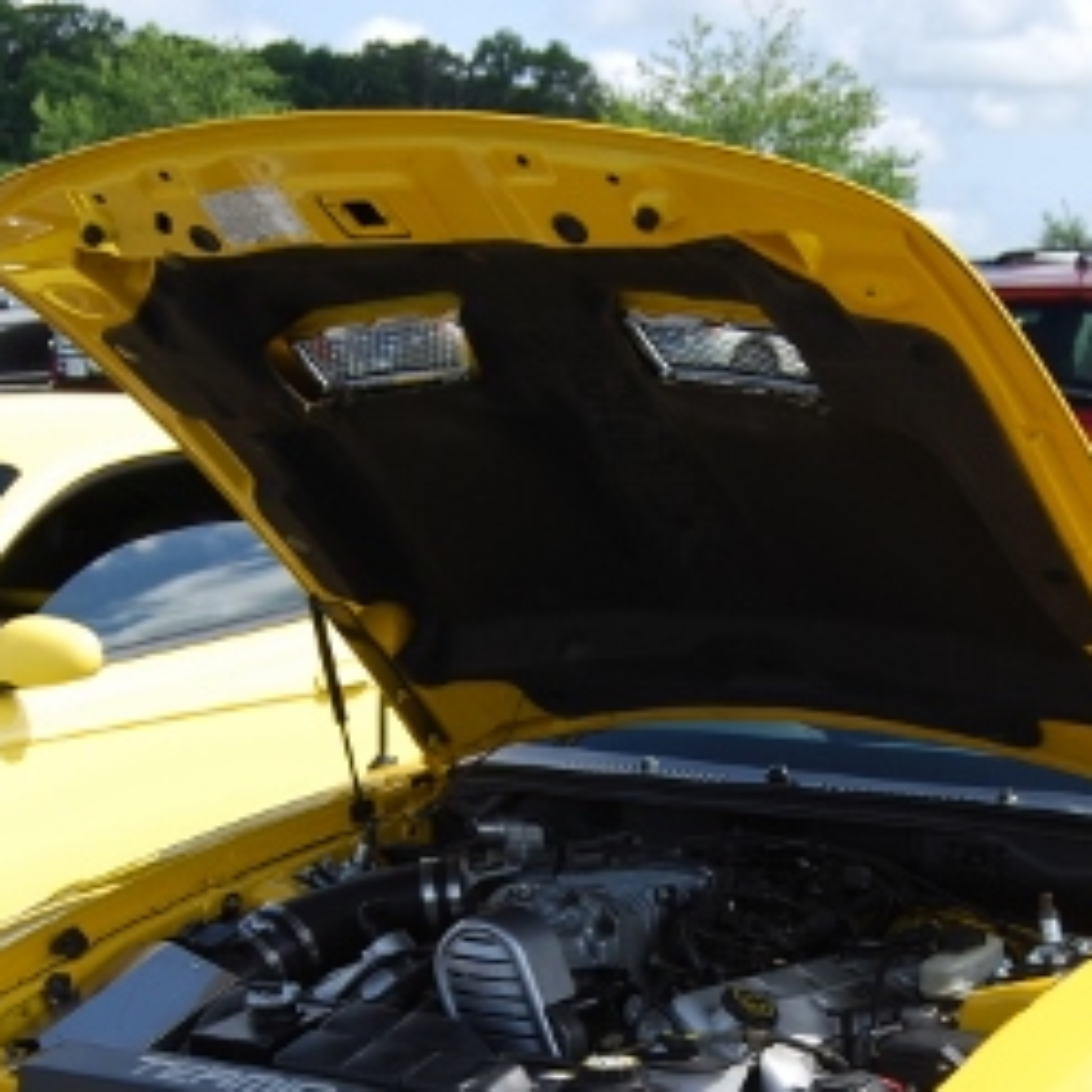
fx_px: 3069
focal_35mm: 86
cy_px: 915
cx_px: 659
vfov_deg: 19.9
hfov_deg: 20.1
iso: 100
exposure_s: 1/200
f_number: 7.1
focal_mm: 26
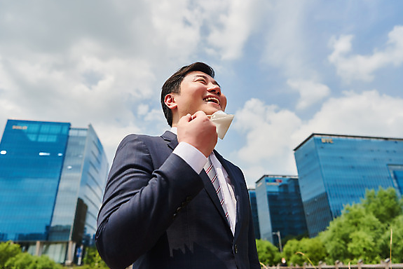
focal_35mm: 25
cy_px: 131
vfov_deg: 51.3
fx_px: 280
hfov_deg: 71.5
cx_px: 204
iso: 200
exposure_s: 1/4000
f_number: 3.5
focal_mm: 24
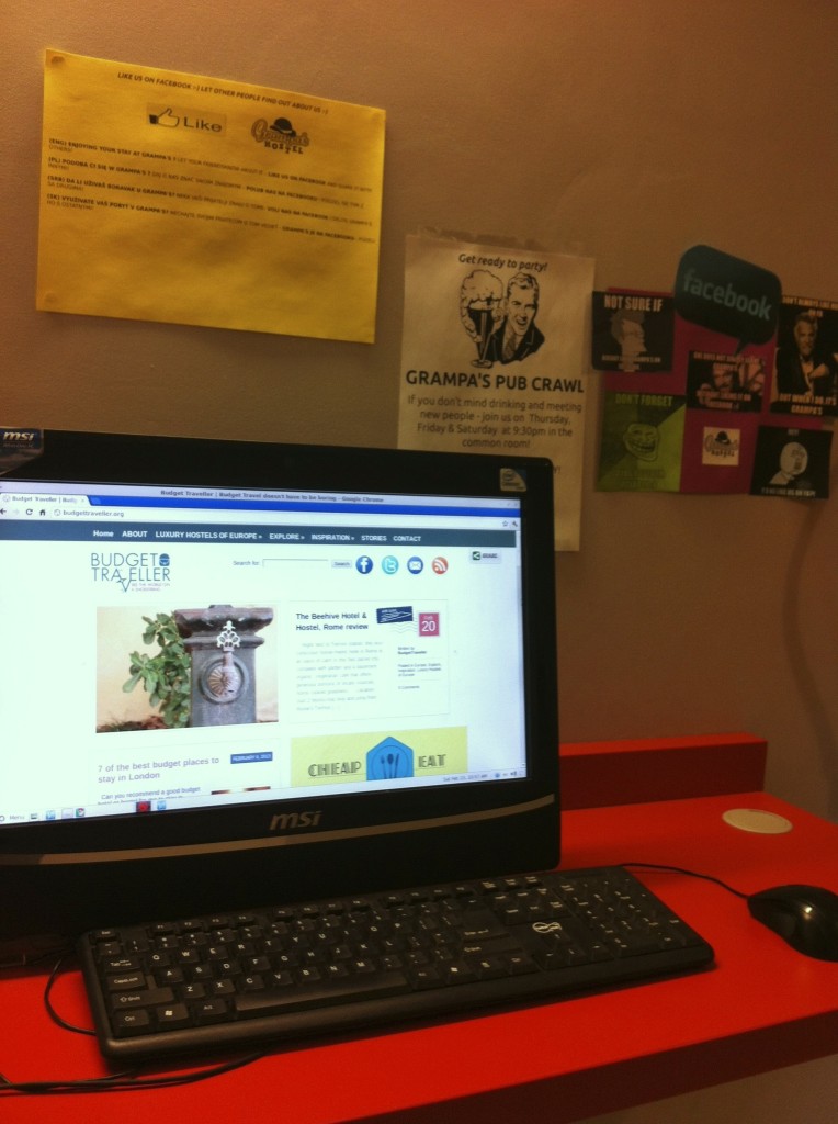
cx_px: 419
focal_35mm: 35
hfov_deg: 40.6
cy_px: 562
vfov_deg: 52.7
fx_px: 1134
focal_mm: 3.85
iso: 100
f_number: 2.8
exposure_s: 1/17
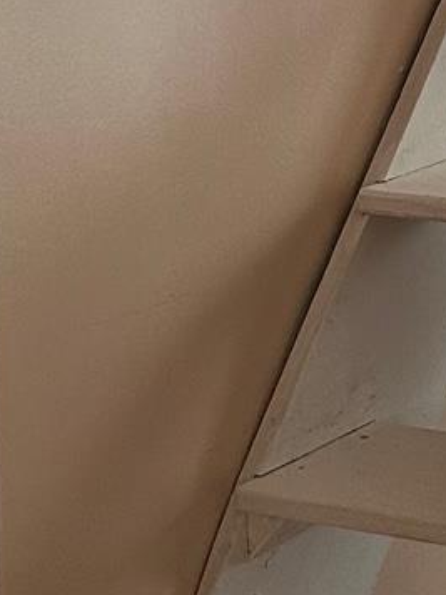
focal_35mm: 136
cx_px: 1171
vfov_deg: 14.0
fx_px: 2336
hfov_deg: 9.4
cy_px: -150
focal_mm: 6.86
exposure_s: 1/60
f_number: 1.78
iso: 200
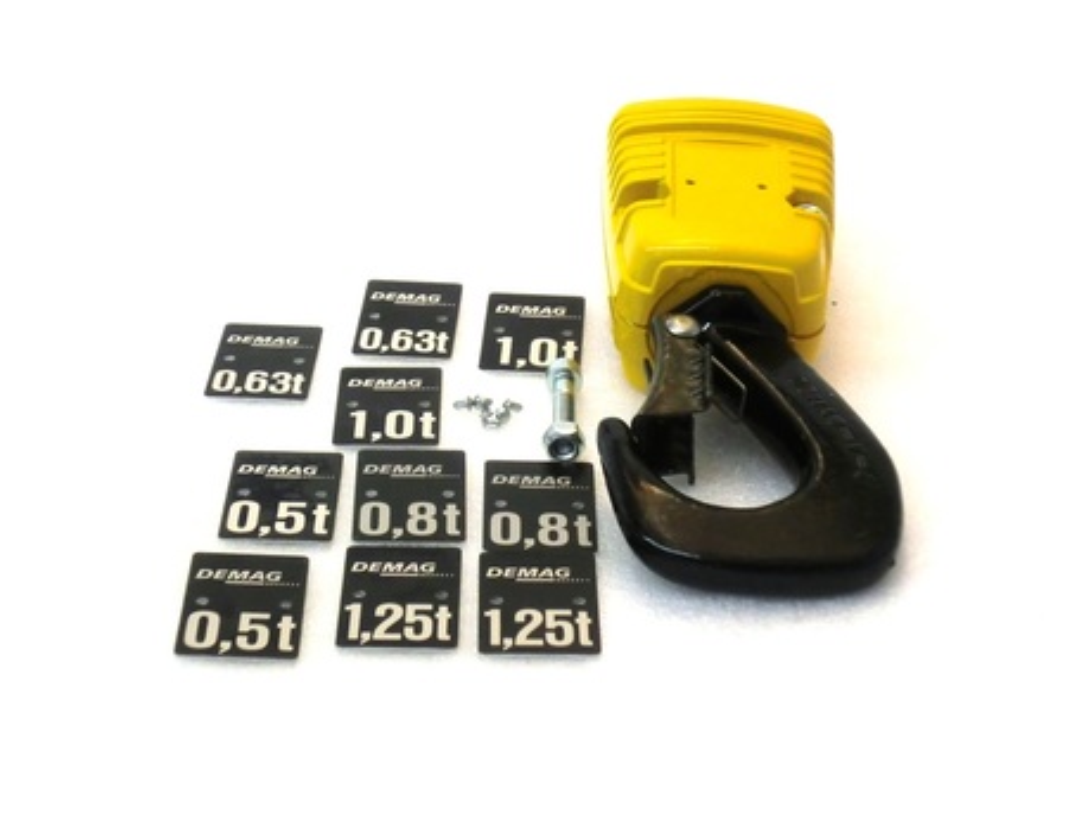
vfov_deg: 20.2
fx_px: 2301
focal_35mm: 73
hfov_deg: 26.7
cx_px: 546
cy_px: 409
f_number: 4.7
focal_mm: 13.02
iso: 320
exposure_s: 1/80
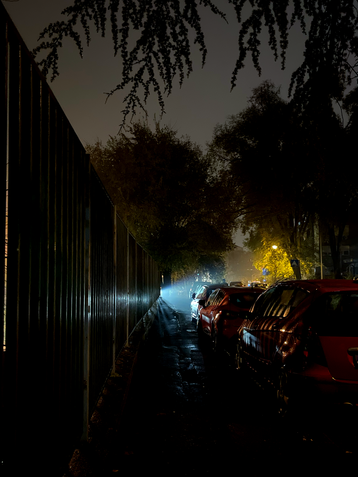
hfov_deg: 53.1
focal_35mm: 26
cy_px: 238
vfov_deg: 67.3
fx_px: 359
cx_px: 179
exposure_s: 1/33
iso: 4000
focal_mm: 5.1
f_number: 1.6
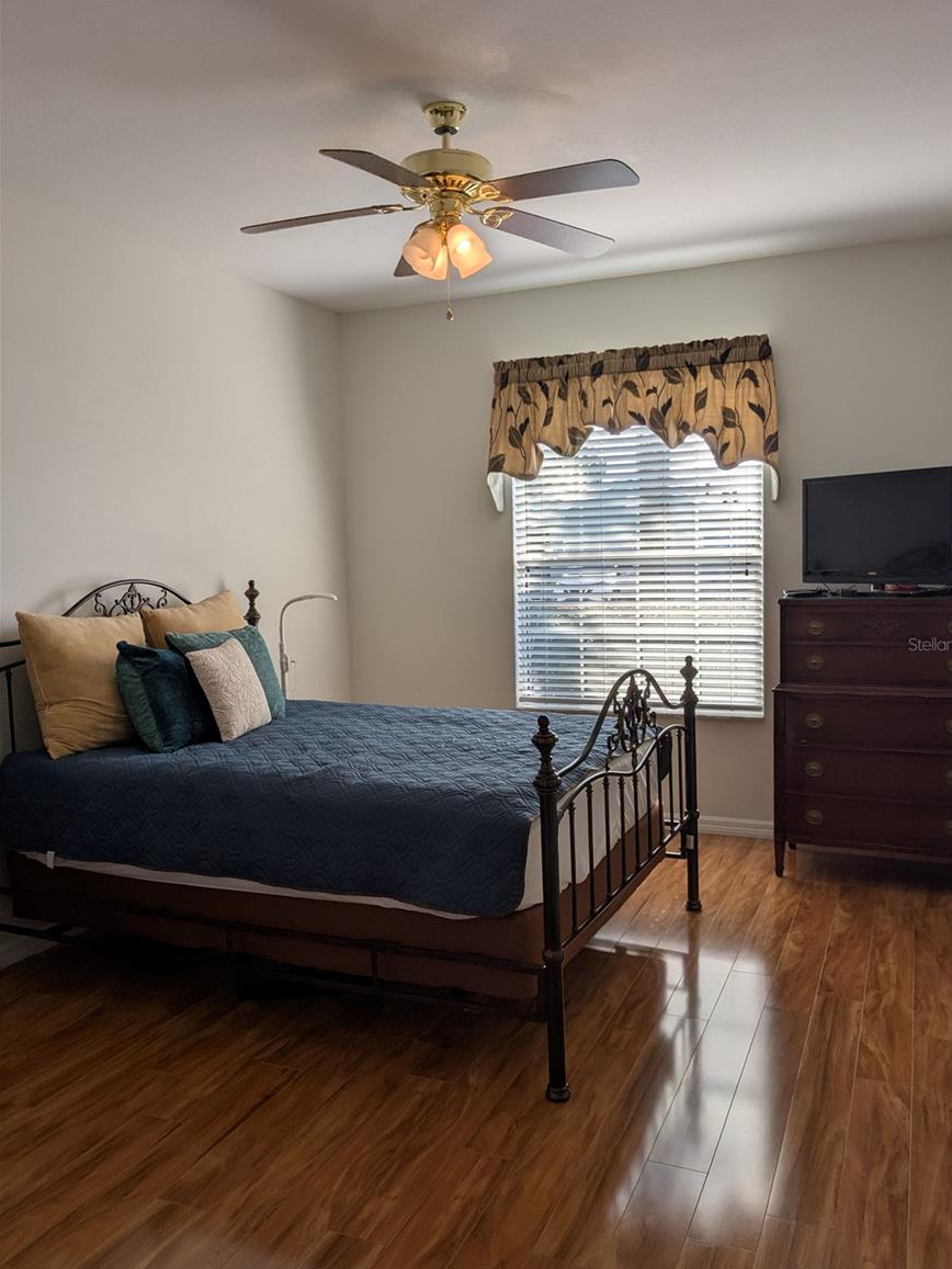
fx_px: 1027
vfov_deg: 63.4
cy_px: 644
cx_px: 492
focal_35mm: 28
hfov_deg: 49.7
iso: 51
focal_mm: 4.38
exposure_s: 1/935
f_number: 1.73
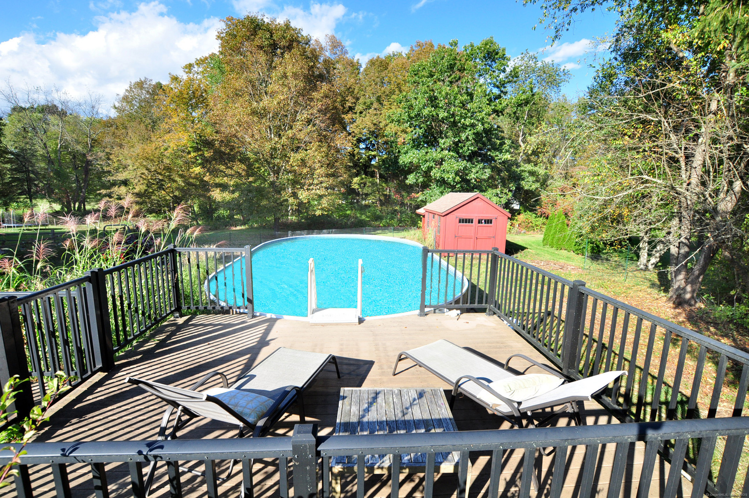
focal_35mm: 16
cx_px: 374
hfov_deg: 95.1
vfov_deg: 71.9
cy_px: 249
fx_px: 343
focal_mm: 11
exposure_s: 1/320
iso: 400
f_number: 8
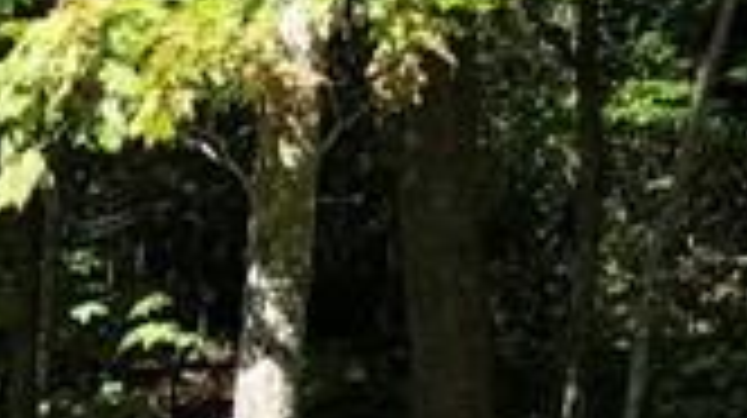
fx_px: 3720
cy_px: 1303
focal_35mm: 188
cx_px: -621
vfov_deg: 5.9
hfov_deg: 10.7
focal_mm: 4
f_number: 1.8
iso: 20
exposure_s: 1/558
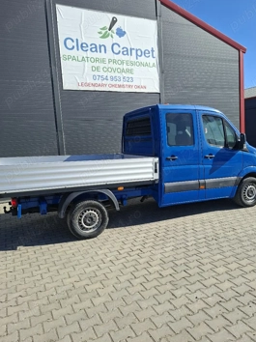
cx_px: 129
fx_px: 257
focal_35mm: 26
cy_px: 169
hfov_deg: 53.0
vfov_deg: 67.3
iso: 50
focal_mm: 5.54
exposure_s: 1/1667
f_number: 1.8
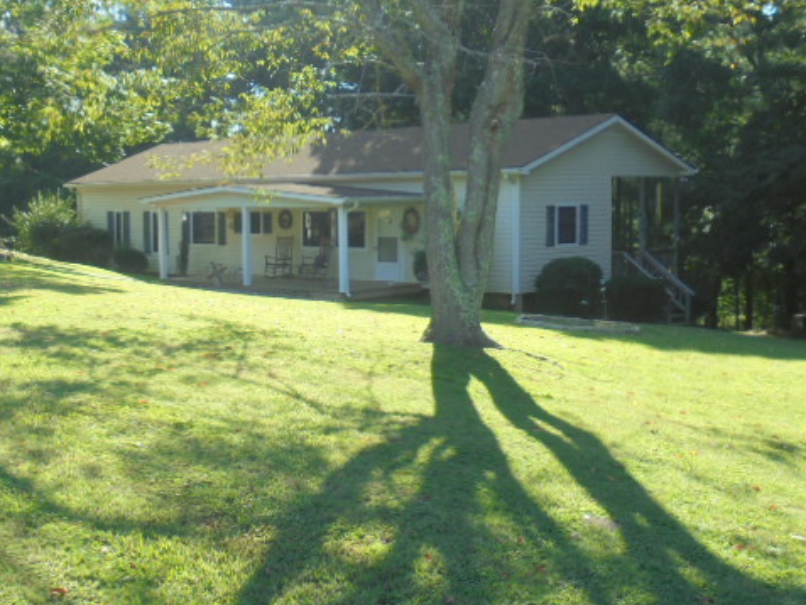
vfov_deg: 28.6
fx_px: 1188
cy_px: 302
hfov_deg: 37.3
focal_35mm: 51
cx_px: 316
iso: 100
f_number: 4.2
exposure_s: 1/160
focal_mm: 6.9
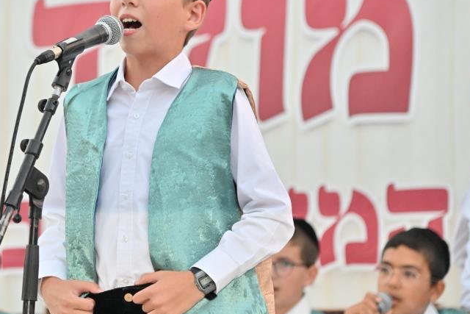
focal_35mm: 192
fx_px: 2507
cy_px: 111
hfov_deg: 10.7
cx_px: 140
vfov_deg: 7.2
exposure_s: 1/500
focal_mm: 120
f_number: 4
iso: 1250
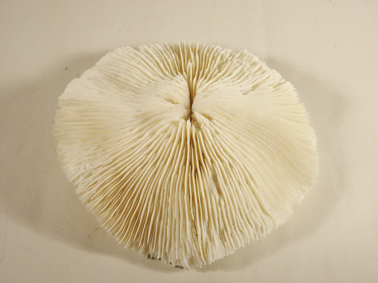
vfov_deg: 21.6
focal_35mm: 68
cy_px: 142
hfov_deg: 28.6
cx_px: 189
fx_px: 743
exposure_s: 1/80
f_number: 4.3
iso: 100
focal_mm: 12.2
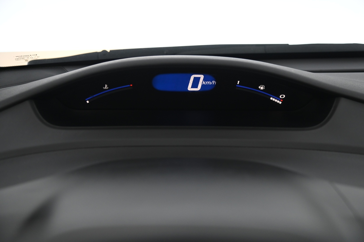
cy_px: 121
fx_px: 485
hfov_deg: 41.1
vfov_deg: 28.0
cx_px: 182
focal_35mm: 48
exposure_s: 1/40
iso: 2000
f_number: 4
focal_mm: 48
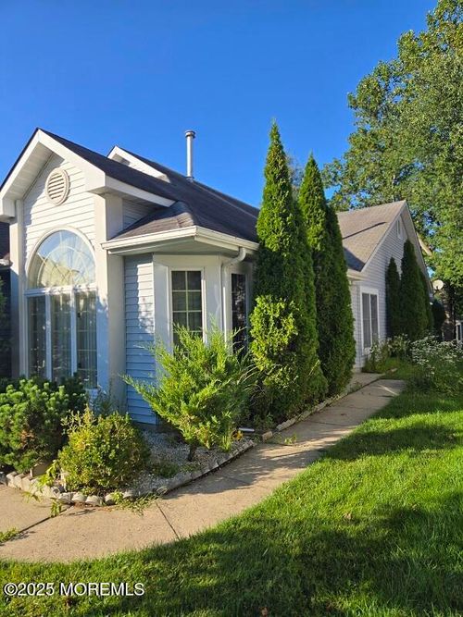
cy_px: 308
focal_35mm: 23
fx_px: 410
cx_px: 232
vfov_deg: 73.9
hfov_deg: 58.9
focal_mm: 5.4
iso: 25
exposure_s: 1/1461
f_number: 1.8
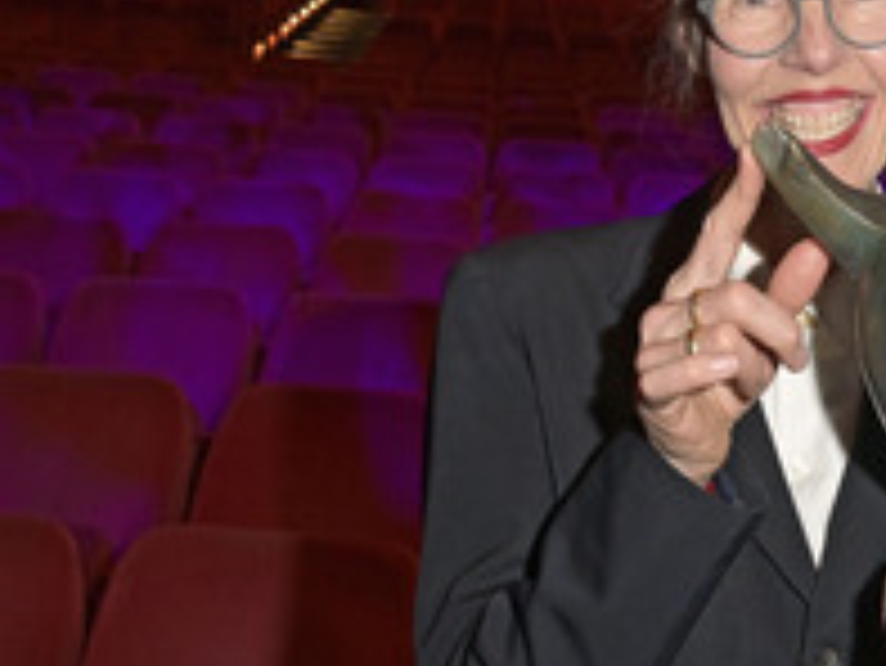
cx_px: 974
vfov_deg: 22.1
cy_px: 171
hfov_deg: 27.0
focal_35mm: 66
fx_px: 1690
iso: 1600
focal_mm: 30
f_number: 5.6
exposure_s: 1/25
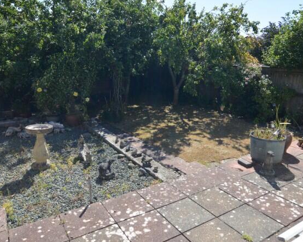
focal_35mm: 26
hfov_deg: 66.0
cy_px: 115
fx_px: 233
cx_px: 153
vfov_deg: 54.9
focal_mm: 10
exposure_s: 1/1000
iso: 400
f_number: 8
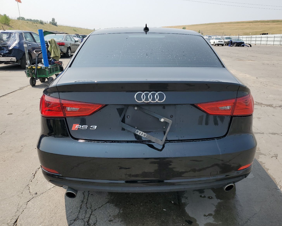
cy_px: 114
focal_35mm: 28
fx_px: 234
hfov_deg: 62.1
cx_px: 152
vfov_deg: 51.5
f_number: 1.5
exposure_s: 1/2500
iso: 50
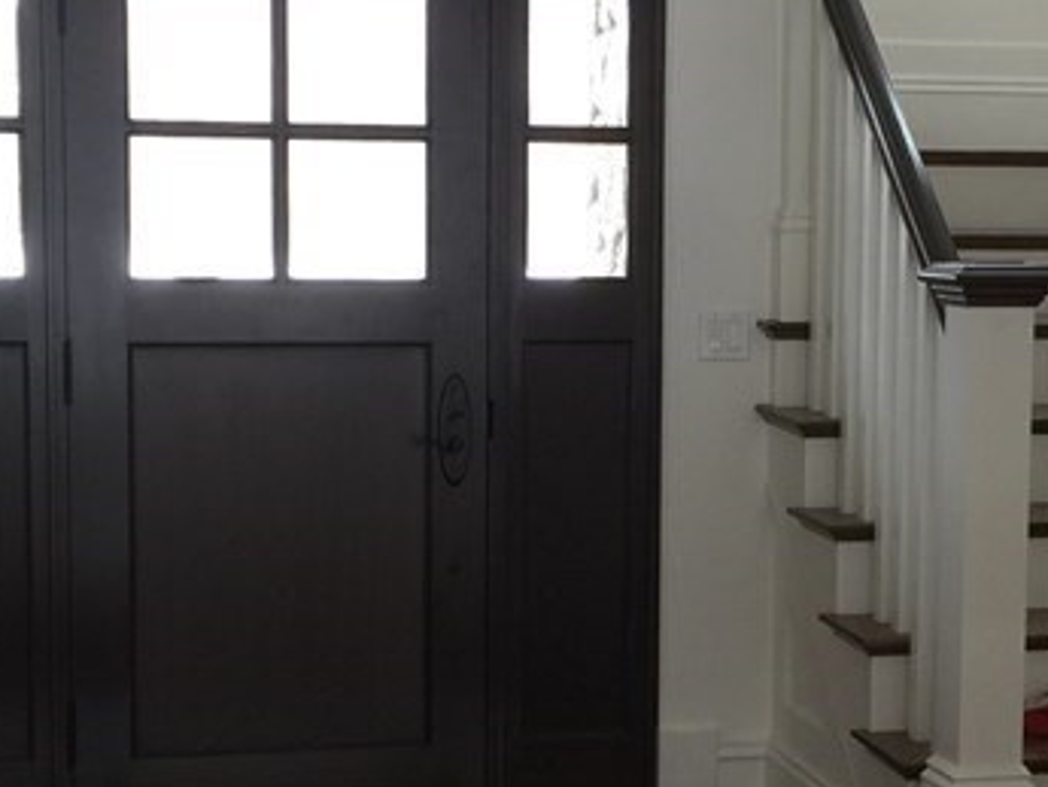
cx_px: 659
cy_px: 507
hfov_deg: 22.7
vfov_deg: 17.1
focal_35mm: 86
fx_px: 2605
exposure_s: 1/40
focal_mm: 4.15
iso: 32
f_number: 2.2
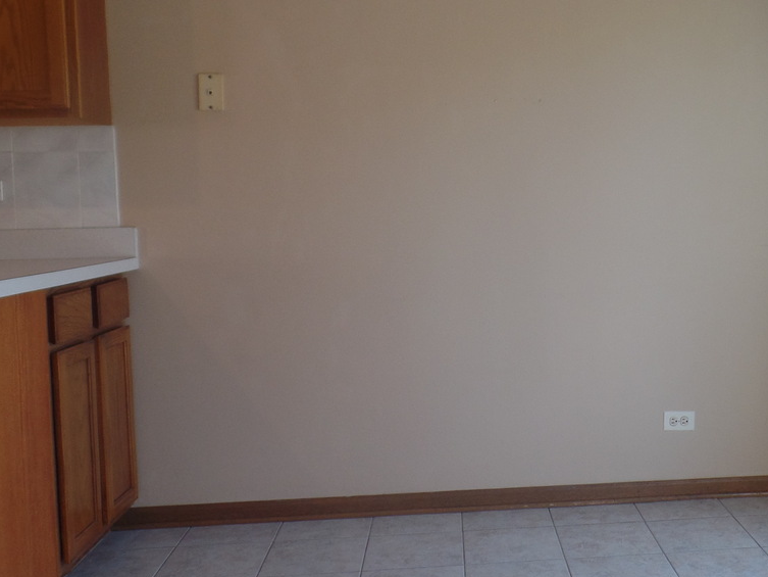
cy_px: 282
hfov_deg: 41.9
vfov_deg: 32.9
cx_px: 554
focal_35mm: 44
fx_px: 976
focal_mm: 4.1
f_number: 3.2
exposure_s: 1/45
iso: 80
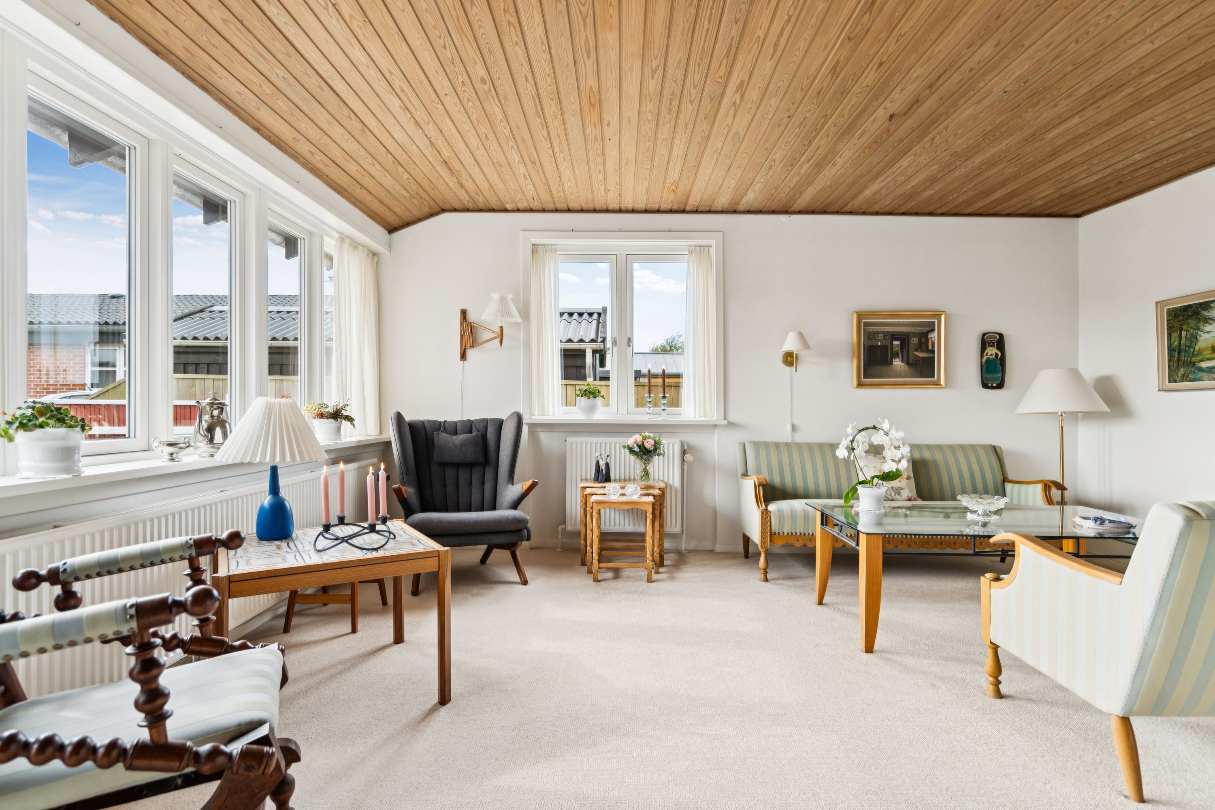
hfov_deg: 90.0
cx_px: 608
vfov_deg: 67.4
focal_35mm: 18
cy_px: 405
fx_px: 607
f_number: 6.3
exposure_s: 1/80
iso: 400
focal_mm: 18
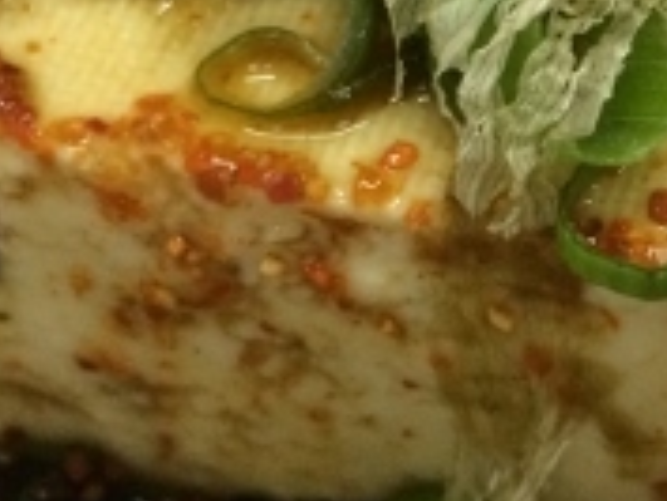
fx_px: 2025
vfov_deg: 13.9
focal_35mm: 105
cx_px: 773
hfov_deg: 17.9
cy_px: -8
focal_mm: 4.15
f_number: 2.2
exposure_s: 1/30
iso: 200
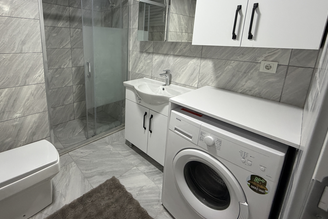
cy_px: 77
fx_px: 164
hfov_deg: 88.7
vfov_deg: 66.0
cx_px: 129
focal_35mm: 18
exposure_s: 1/100
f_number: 2.2
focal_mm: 2.22
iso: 320
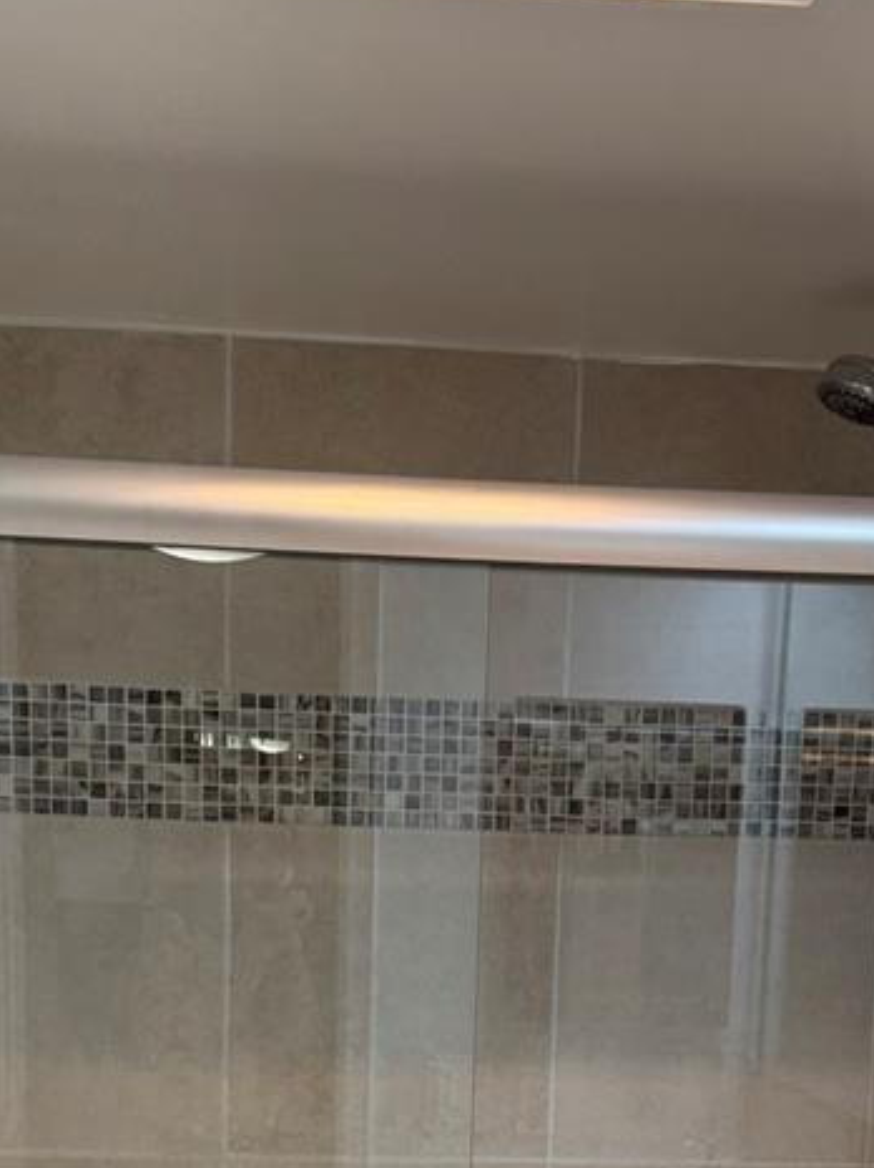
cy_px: 1196
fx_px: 2090
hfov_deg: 23.6
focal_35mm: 62
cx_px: 485
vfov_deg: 29.0
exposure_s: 1/120
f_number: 1.78
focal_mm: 6.76
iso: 80
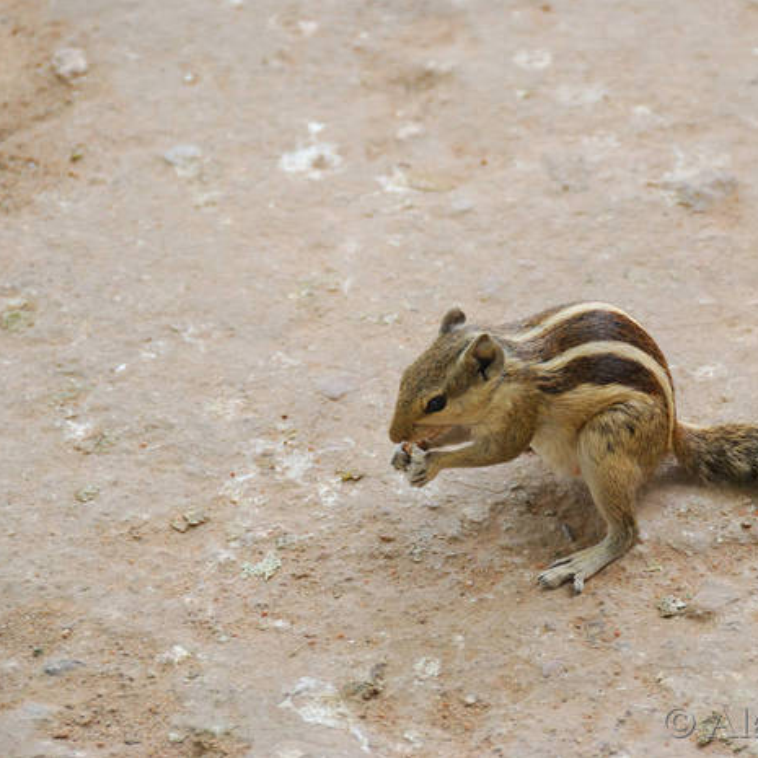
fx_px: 9513
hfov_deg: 4.6
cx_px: 474
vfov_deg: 4.6
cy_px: 380
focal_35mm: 384
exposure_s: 1/200
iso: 560
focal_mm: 200
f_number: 5.6
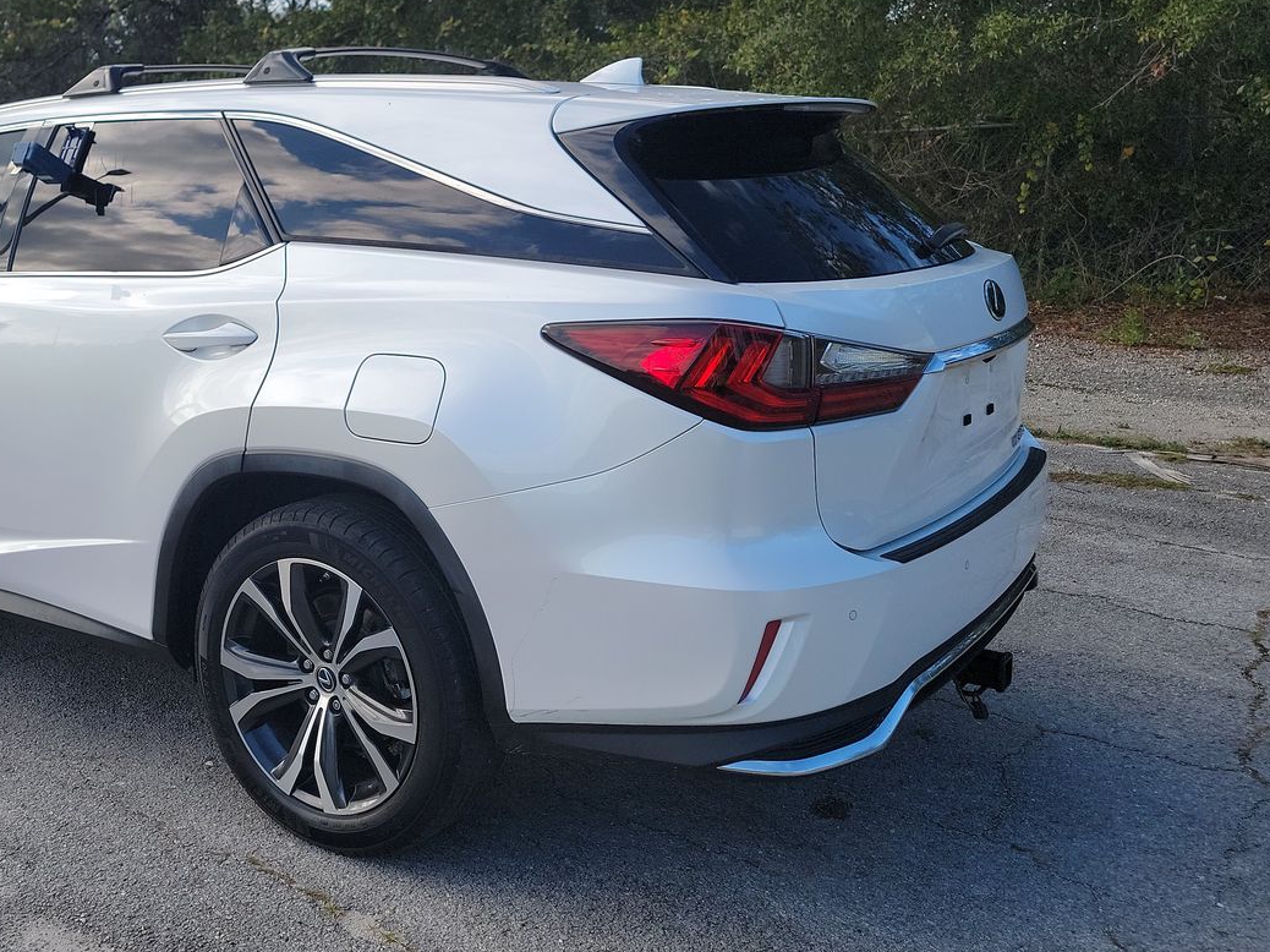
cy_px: 328
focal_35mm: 37
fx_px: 1357
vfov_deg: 38.3
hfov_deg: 48.4
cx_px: 335
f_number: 1.8
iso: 50
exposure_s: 1/548
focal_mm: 6.7
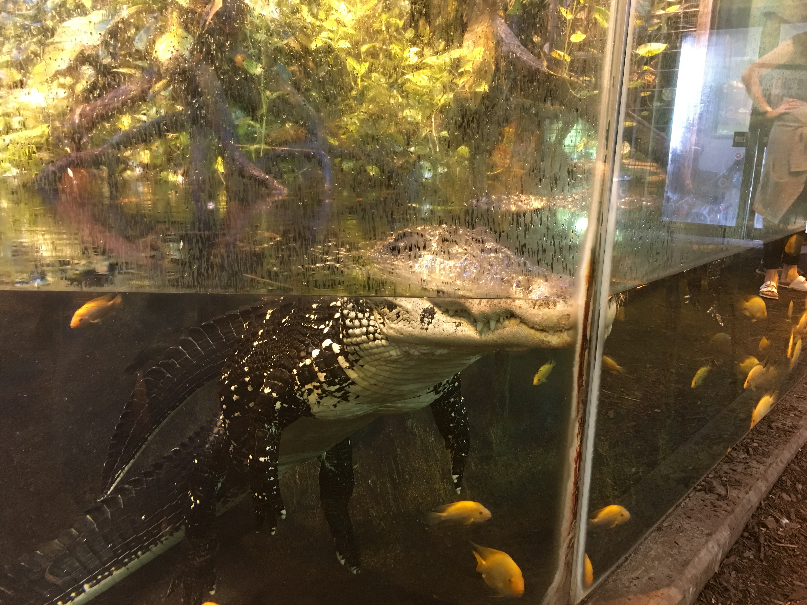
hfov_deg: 61.7
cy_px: 302
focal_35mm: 29
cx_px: 404
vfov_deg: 48.2
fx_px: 676
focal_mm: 4.15
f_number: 2.2
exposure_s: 1/10
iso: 100
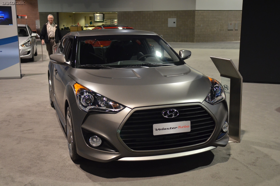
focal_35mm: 45
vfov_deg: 29.7
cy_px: 93
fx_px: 349
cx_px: 140
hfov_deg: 43.7
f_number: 2.8
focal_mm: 30
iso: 1600
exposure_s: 1/60
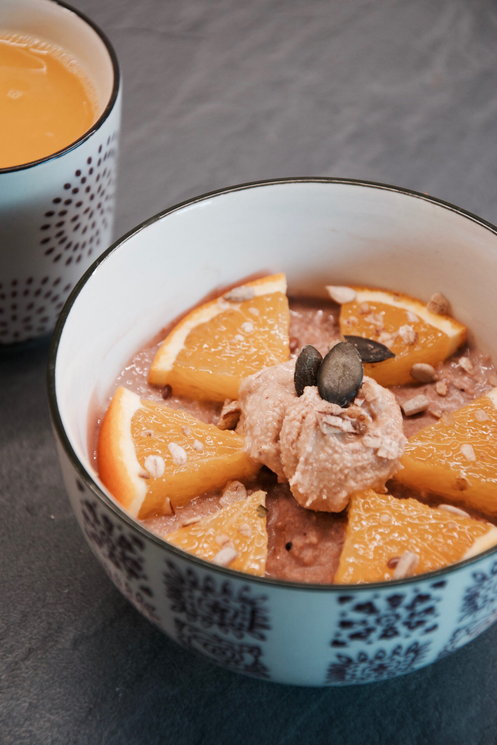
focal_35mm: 112
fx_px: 2329
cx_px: 248
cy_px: 372
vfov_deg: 18.2
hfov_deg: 12.2
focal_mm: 75
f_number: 5.3
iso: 400
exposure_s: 1/13
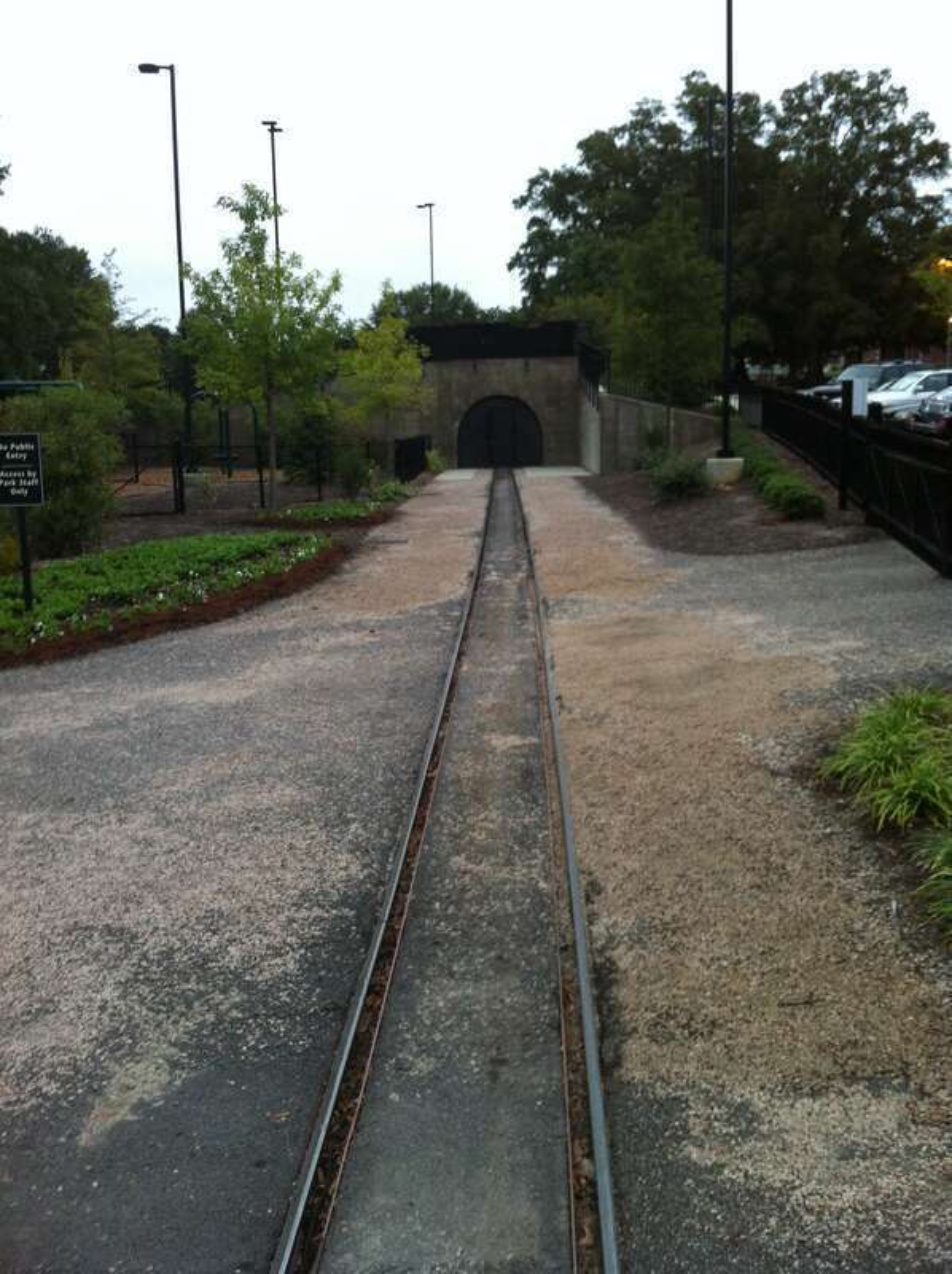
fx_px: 1286
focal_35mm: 35
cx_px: 476
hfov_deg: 40.6
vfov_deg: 52.7
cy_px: 637
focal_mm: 3.85
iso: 125
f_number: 2.8
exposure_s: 1/15
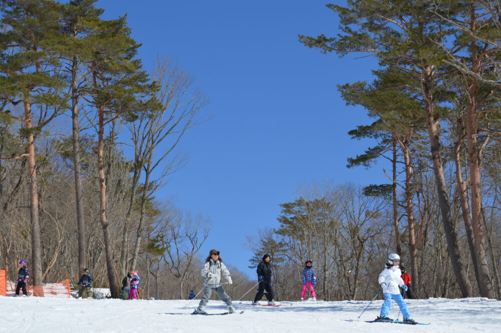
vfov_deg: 18.9
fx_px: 1001
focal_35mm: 72
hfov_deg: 28.1
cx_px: 250
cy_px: 166
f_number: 9
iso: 100
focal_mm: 48
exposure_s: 1/320
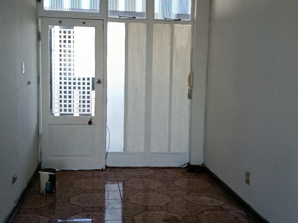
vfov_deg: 30.3
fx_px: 413
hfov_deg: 39.7
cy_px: 112
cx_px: 149
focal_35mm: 48
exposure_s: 1/100
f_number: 1.75
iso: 312
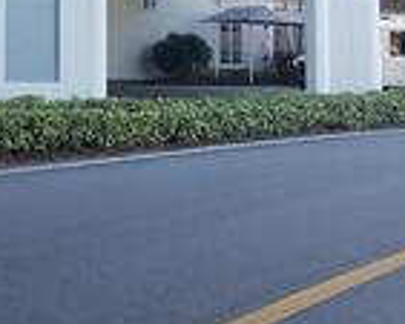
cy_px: -20
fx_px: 864
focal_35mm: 72
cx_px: -129
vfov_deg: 20.4
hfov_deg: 23.2
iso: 50
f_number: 2.4
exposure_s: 1/150
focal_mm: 4.3
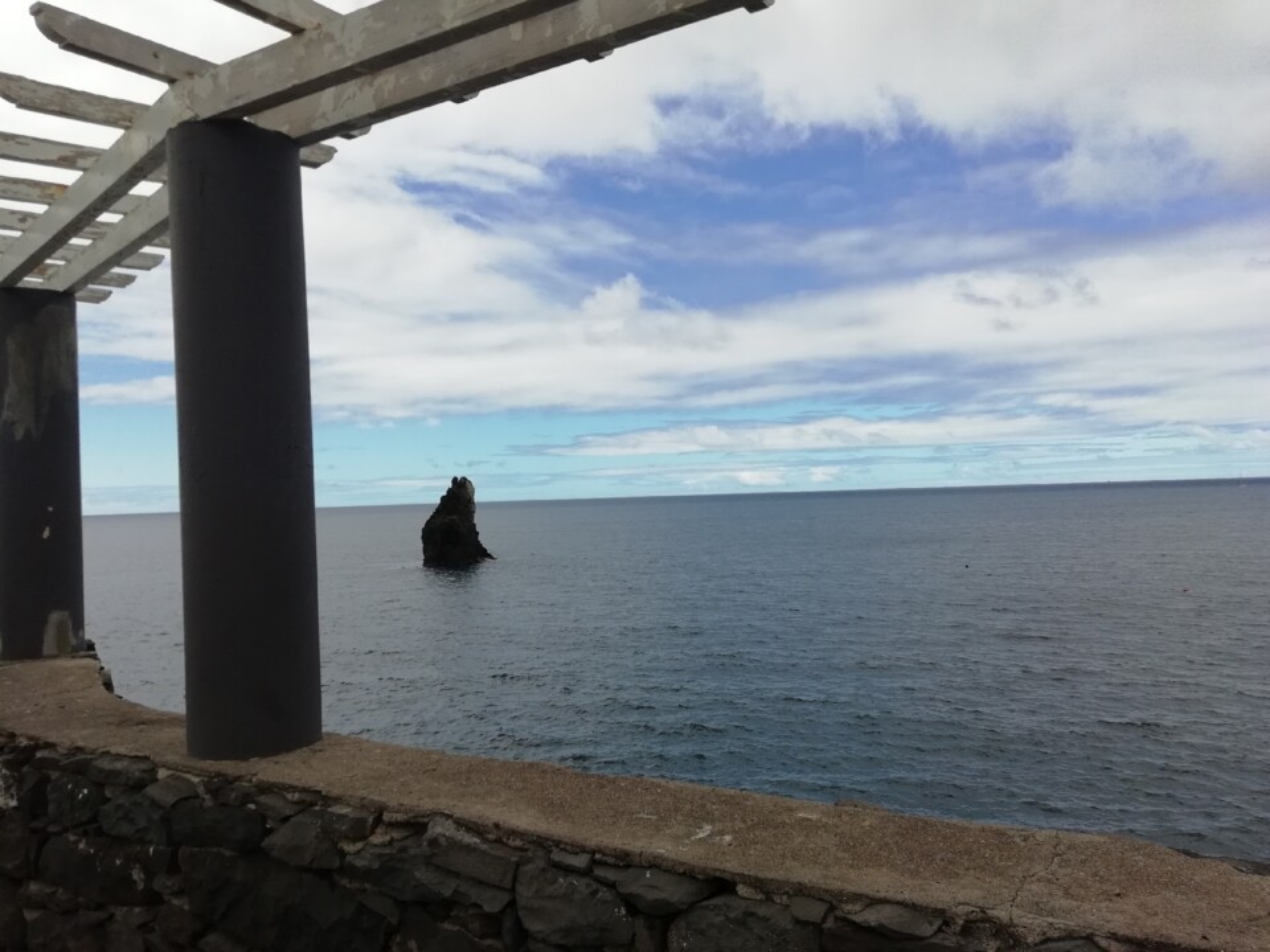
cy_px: 476
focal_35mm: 26
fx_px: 954
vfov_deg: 53.1
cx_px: 635
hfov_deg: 67.3
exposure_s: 1/1475
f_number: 2.2
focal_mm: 3.46
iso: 50
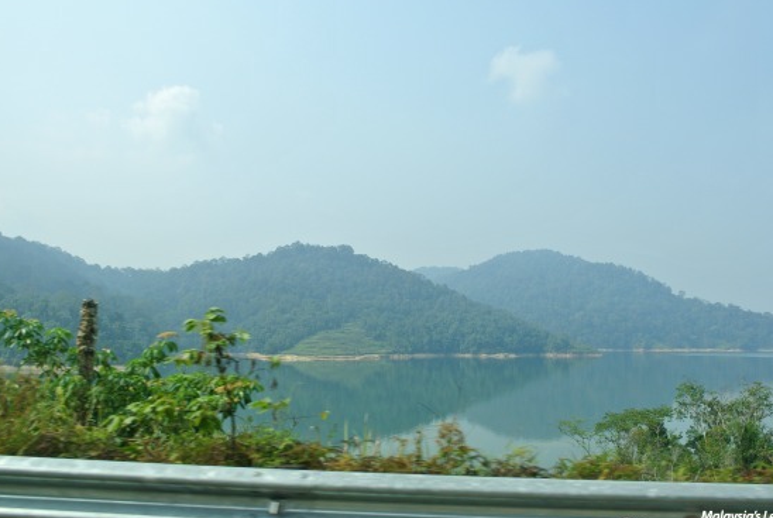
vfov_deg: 41.2
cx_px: 442
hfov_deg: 58.4
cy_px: 290
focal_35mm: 32
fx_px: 688
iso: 100
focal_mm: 10
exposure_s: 1/640
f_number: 4.5
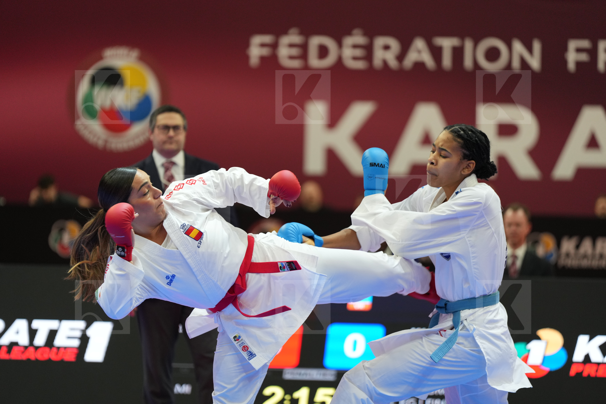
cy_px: 202
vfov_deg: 8.2
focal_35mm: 168
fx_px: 2827
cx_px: 303
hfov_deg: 12.2
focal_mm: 168
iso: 1600
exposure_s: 1/1000
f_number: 2.8
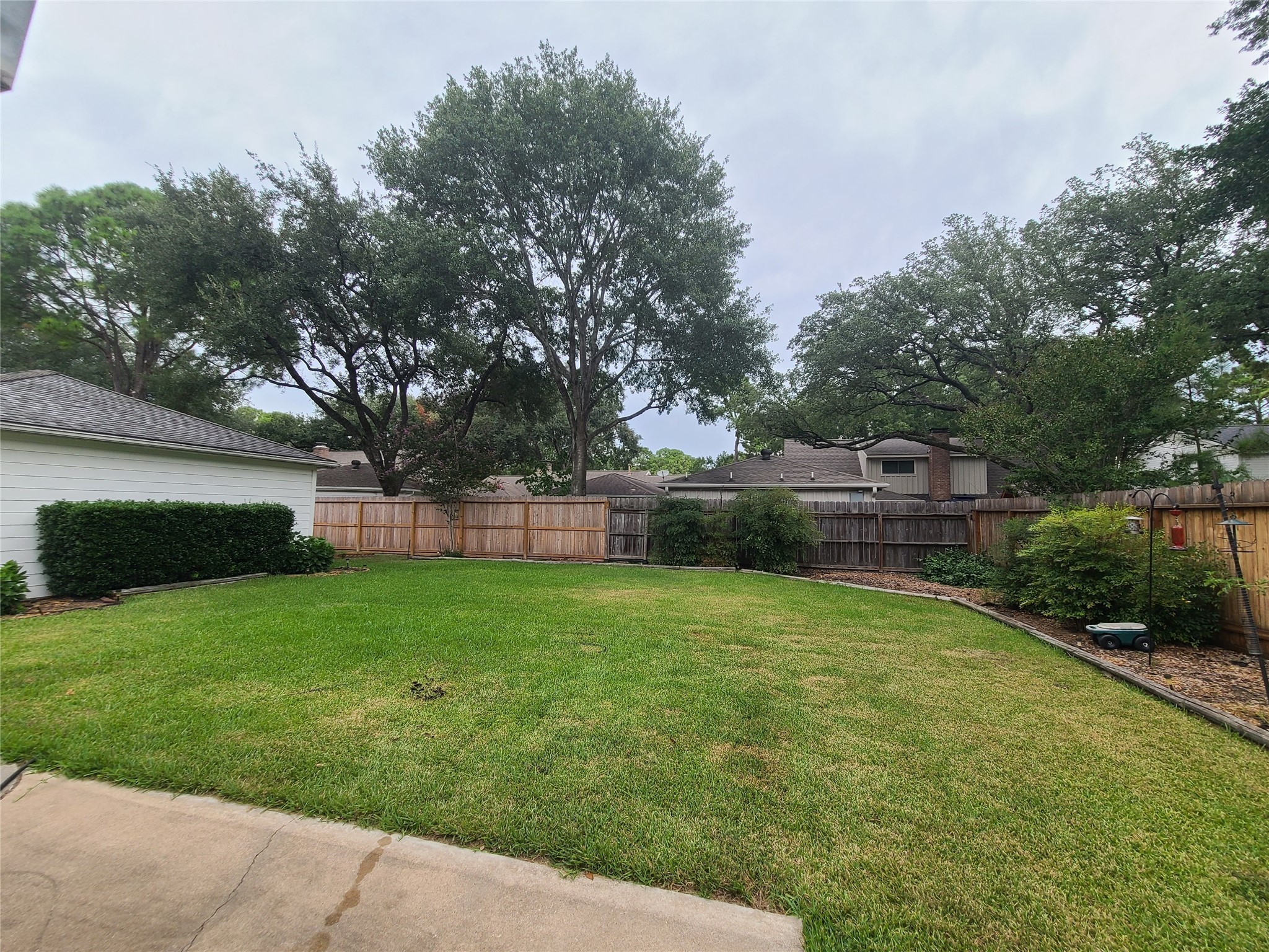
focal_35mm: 13
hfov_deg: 106.2
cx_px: 634
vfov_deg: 89.9
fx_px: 477
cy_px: 476
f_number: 2.2
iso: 50
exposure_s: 1/333
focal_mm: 2.2
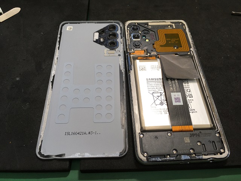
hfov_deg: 61.7
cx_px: 120
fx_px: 202
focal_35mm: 29
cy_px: 90
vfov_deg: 48.2
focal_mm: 4.15
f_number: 2.2
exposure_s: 1/60
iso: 32
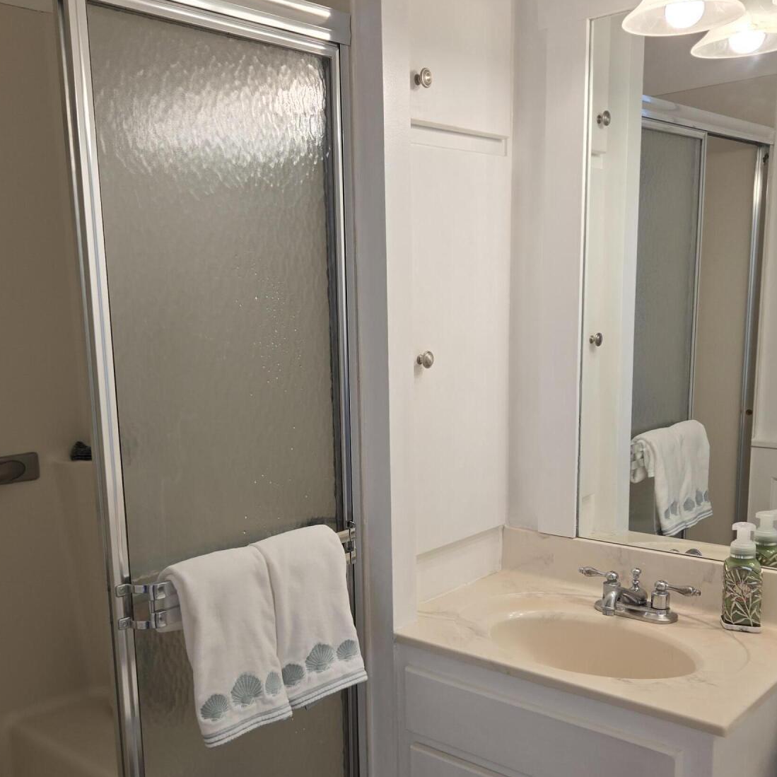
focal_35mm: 37
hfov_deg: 44.9
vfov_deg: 44.6
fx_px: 940
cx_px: 350
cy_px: 485
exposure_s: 1/120
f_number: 1.8
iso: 40
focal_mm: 5.4
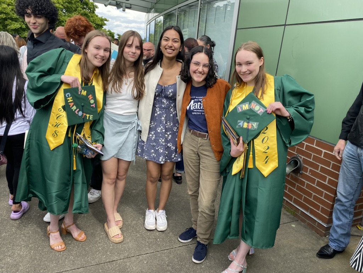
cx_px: 182
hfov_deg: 67.3
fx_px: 273
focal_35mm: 26
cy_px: 136
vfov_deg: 53.1
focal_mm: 4.25
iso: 32
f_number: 1.8
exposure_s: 1/845
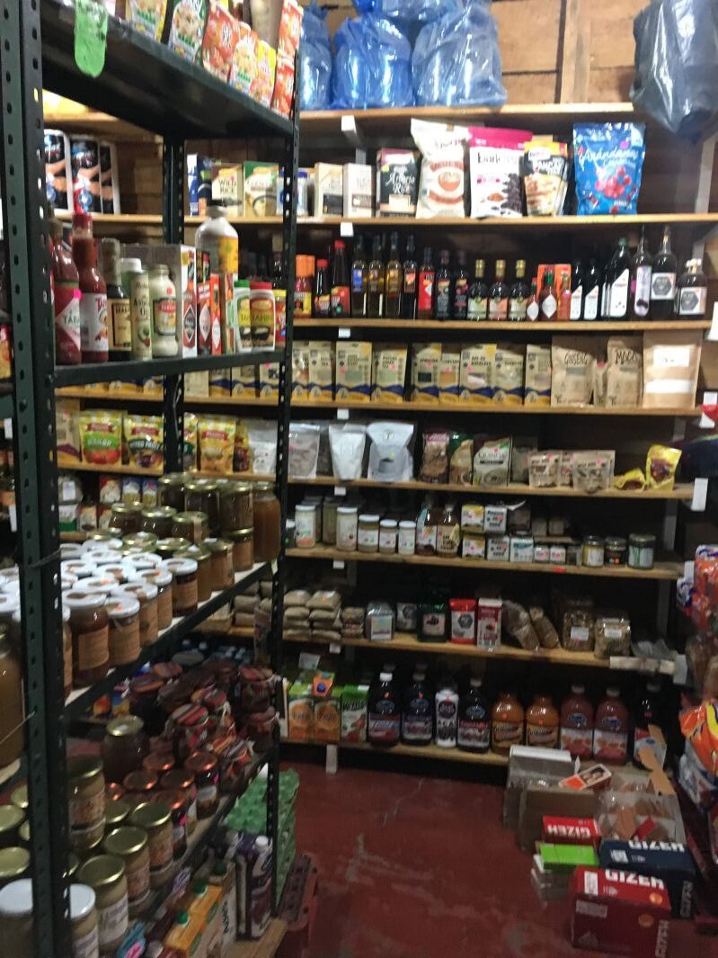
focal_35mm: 29
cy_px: 479
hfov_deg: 48.2
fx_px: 802
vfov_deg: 61.7
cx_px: 359
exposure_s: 1/15
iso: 200
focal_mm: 4.15
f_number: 2.2
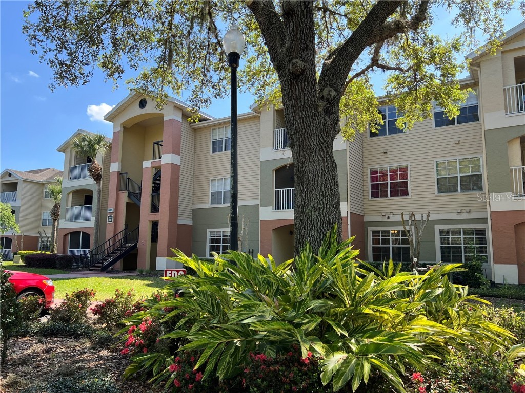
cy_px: 196
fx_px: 394
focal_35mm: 26
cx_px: 262
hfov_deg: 67.3
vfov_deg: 53.1
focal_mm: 5.7
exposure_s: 1/982
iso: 50
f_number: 1.5
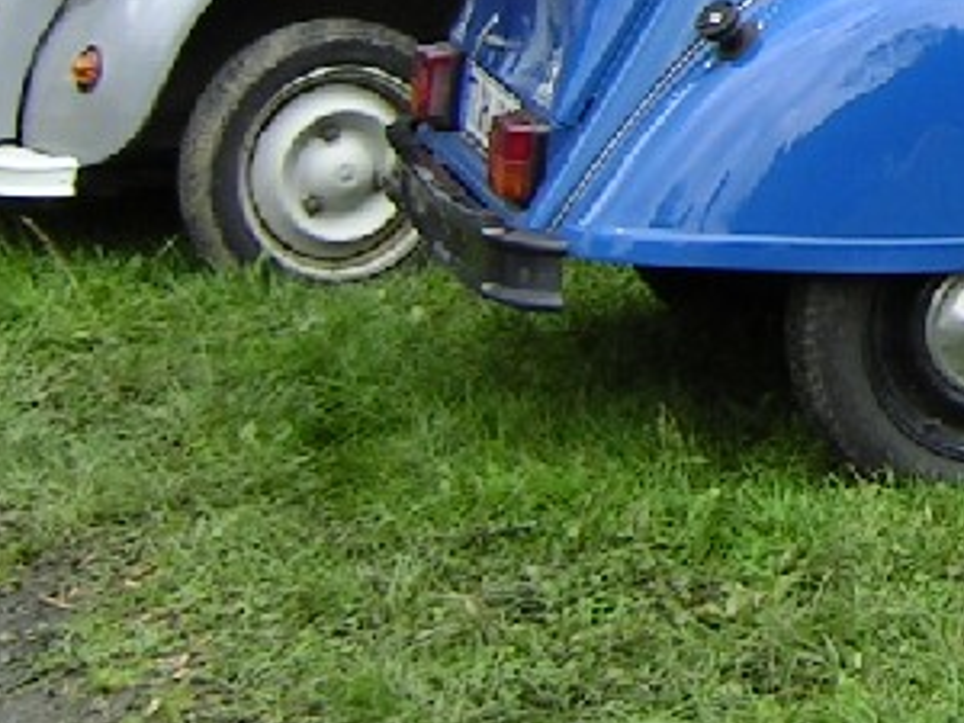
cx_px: 1356
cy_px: -22
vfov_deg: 11.9
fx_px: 3425
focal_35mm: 123
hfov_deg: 15.1
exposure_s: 1/209
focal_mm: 5.6
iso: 50
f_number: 2.8
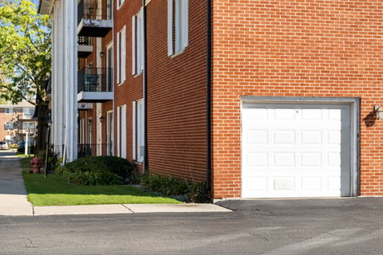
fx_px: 734
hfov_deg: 29.2
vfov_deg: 19.7
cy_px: 128
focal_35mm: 69
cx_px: 192
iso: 400
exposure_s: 1/1250
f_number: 4
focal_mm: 46.3
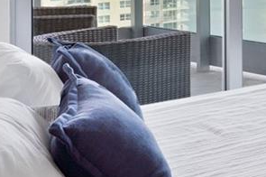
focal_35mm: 80
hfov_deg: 18.3
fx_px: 593
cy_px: -88
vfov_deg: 15.6
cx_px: 509
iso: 100
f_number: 10
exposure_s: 1/15
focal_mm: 14.8
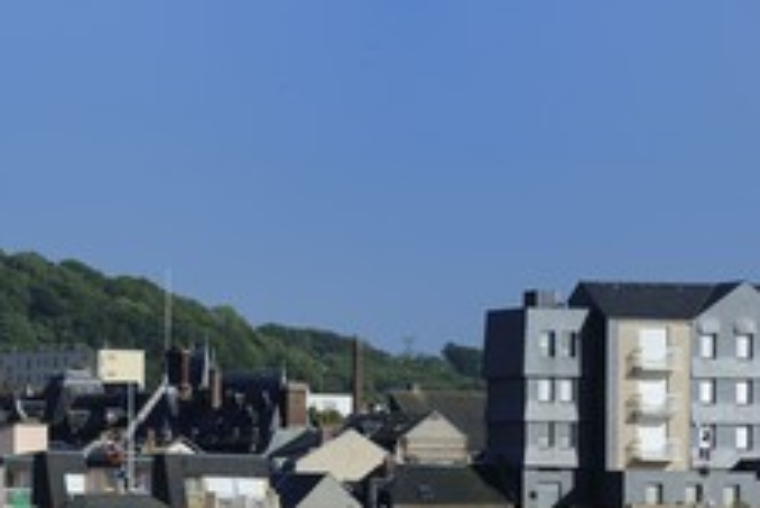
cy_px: 441
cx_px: 98
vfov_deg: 3.7
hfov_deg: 5.5
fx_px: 7837
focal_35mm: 371
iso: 200
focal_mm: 200
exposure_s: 1/400
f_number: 10
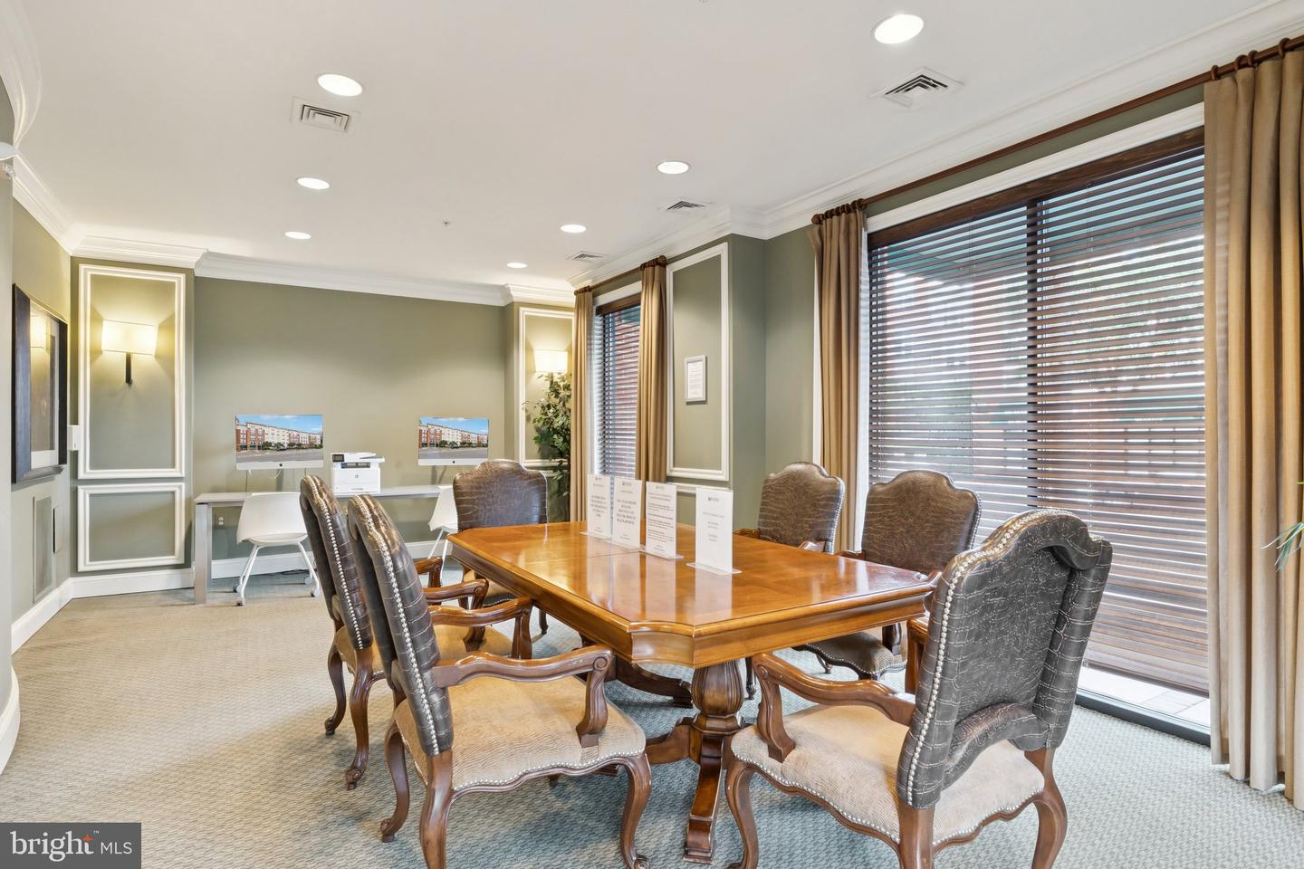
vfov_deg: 67.4
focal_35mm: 18
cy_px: 434
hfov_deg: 90.0
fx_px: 652
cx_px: 652
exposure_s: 1/4
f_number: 9
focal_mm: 12.3
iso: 400
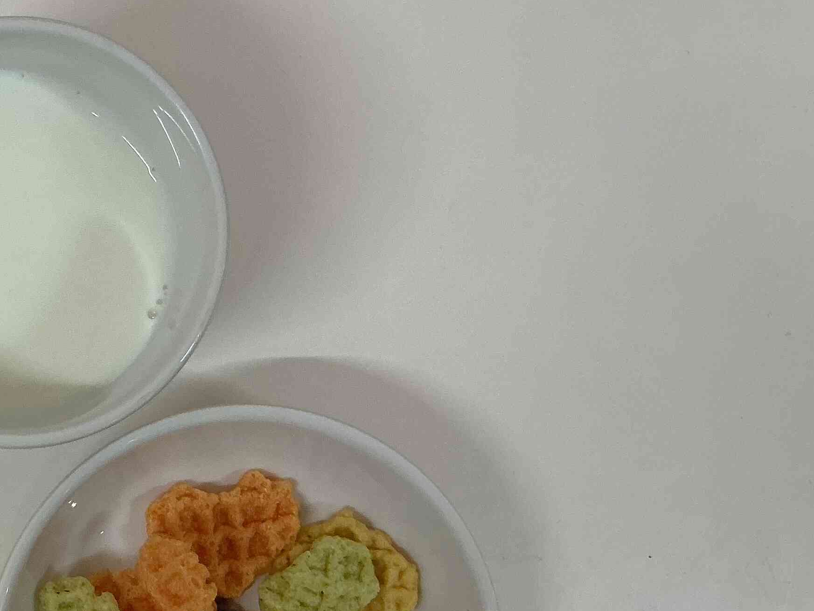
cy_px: 516
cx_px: -119
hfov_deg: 26.3
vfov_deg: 21.6
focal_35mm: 67
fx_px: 1576
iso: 64
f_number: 1.8
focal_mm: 3
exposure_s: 1/120
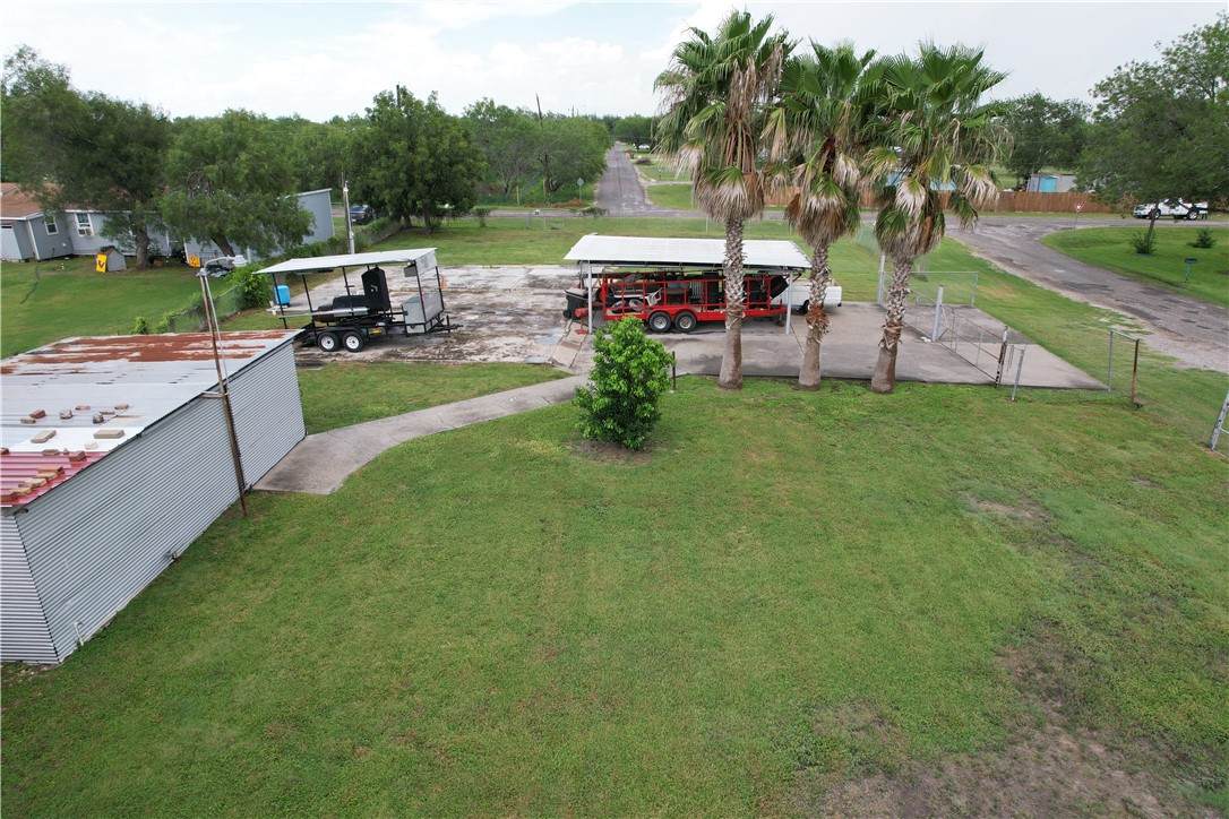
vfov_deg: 57.2
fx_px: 751
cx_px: 614
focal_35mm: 22
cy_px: 410
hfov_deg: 78.6
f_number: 2.8
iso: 200
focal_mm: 8.38
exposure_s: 1/350
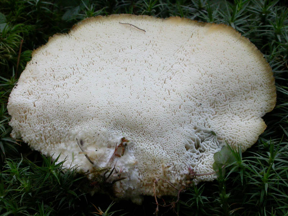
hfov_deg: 18.7
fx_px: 874
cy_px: 108
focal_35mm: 105
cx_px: 144
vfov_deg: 14.1
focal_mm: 21.8
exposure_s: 1/15
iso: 200
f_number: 10.4
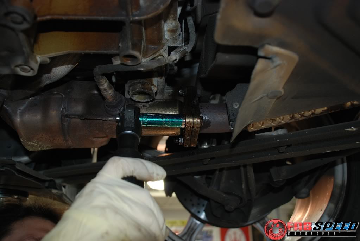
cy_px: 120
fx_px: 360
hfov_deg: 53.1
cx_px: 180
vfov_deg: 37.0
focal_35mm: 36
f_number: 4
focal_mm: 24
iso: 400
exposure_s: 1/50
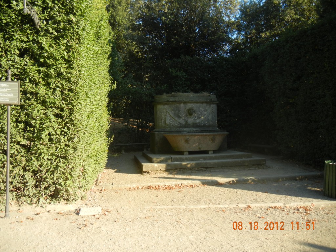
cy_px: 126
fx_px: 291
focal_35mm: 30
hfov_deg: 60.0
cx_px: 168
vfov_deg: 46.8
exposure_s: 1/325
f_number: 3.5
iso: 160
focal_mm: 5.4
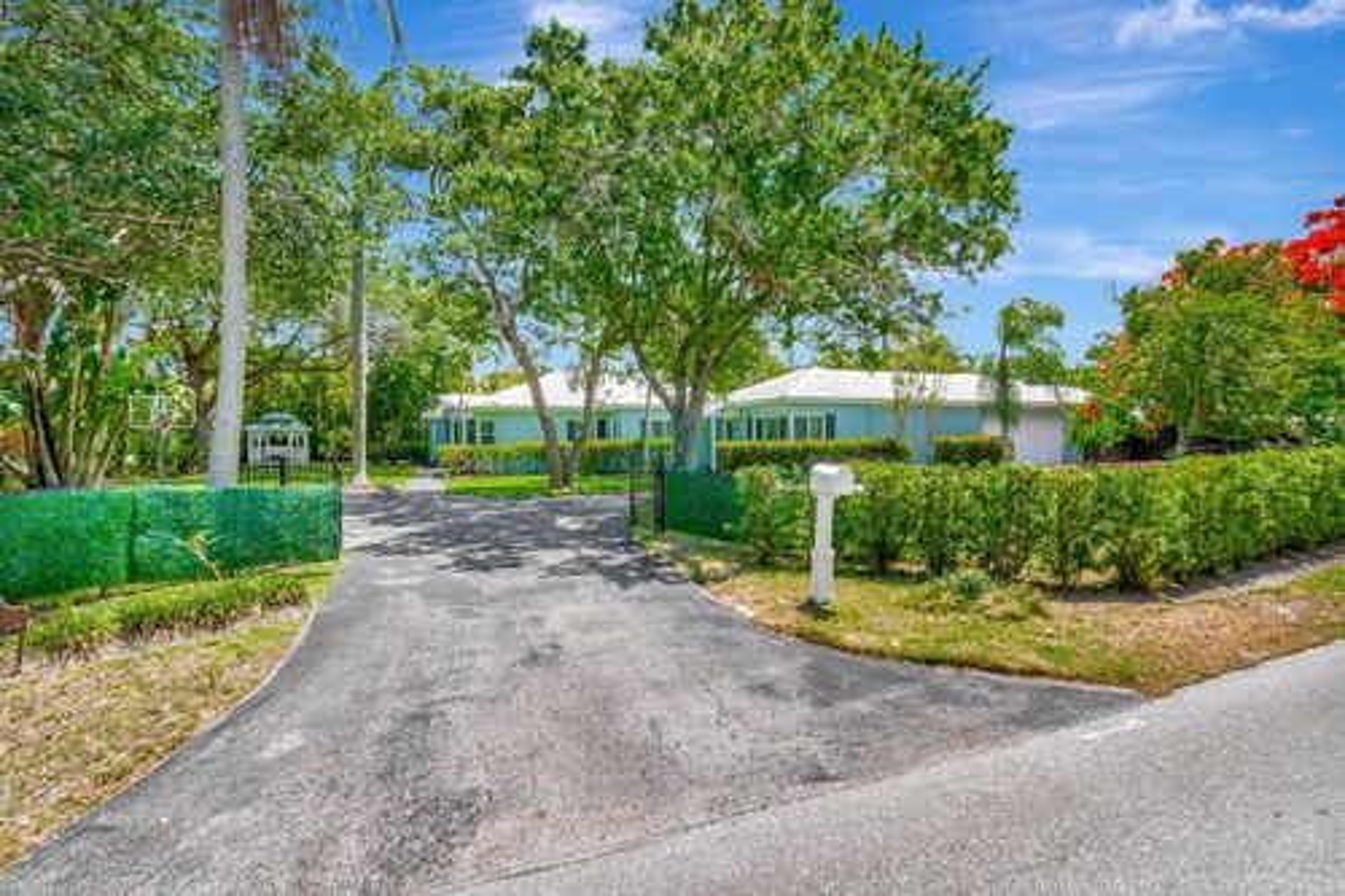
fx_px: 560
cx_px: 672
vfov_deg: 77.3
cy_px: 448
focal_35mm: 15
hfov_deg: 100.4
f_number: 8
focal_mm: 10
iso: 1100
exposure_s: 1/640
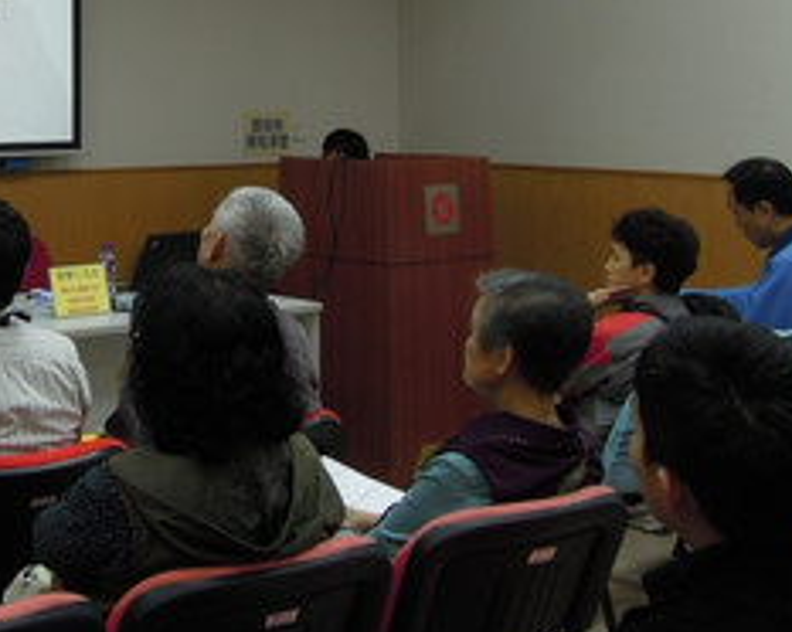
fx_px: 1522
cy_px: 36
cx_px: -7
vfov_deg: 22.7
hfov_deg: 27.4
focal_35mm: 65
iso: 220
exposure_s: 1/50
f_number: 3
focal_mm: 5.5
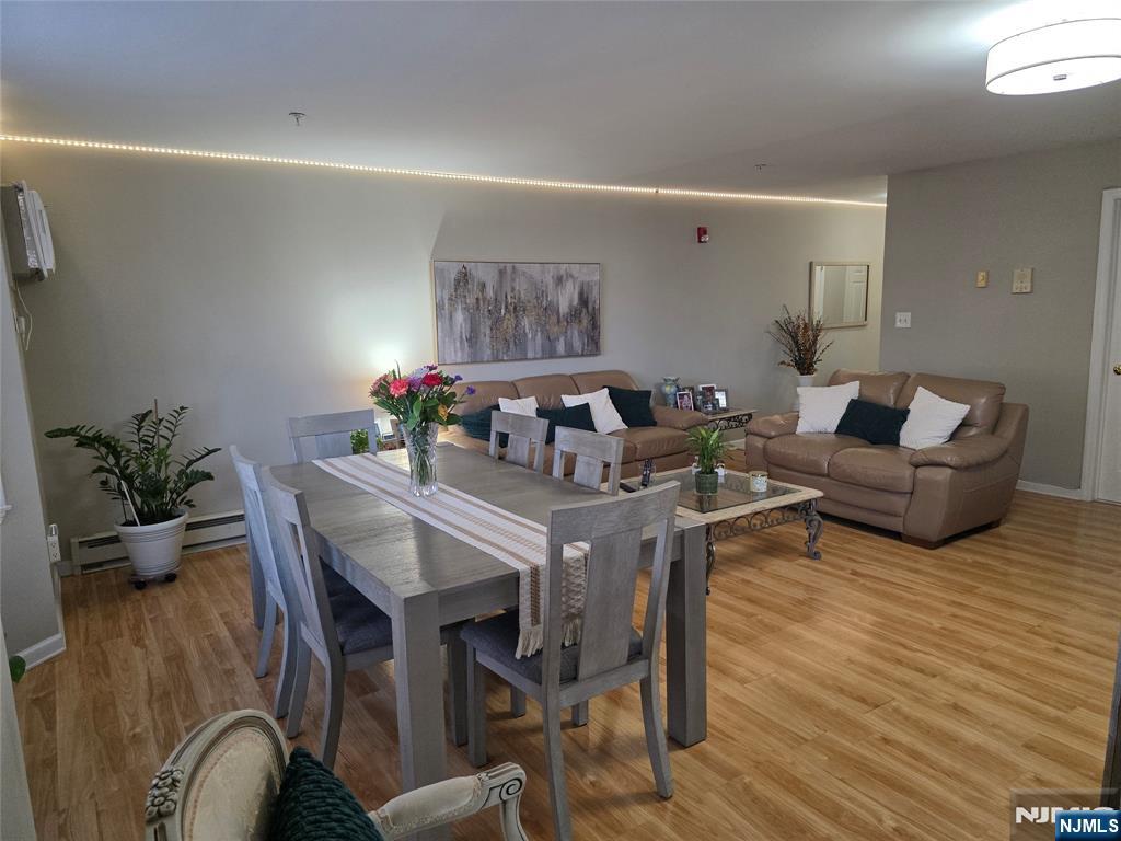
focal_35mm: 23
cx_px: 560
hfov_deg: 73.9
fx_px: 745
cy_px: 420
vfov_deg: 58.9
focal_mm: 6.3
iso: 250
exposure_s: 1/120
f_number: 1.7
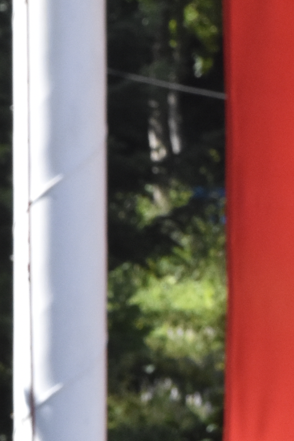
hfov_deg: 5.0
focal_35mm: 271
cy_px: 512
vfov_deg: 7.5
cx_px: 496
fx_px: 3318
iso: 1250
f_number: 8
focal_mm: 40
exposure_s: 1/800
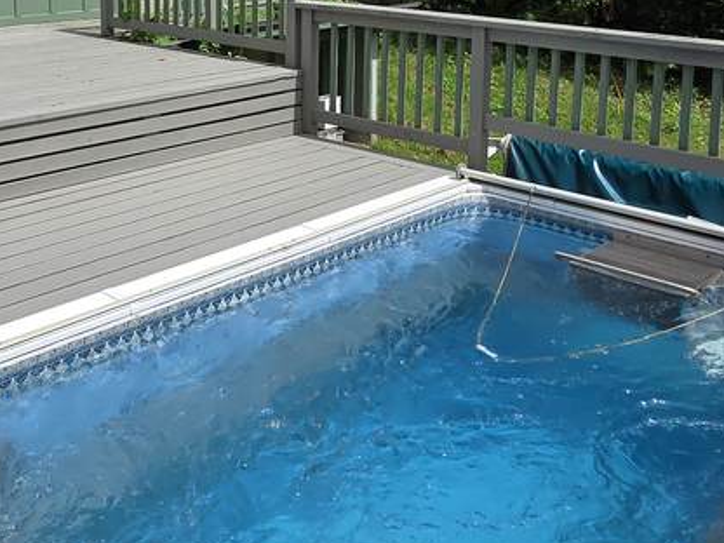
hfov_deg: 45.6
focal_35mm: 40
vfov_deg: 33.7
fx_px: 837
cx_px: 205
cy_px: 38
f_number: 2.2
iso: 50
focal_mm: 2.2
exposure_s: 1/3935
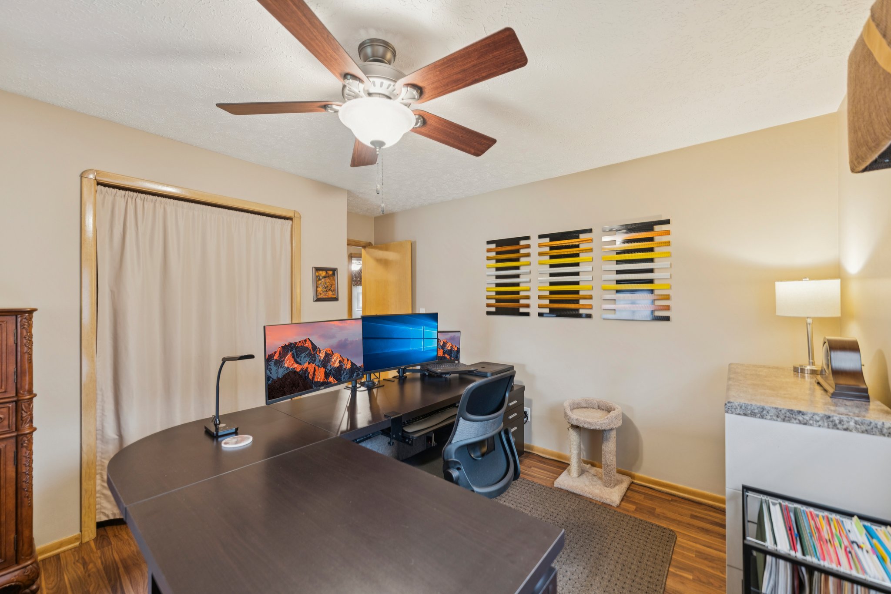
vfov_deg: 81.2
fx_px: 346
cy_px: 297
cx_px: 446
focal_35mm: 14
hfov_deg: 104.3
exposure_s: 1/13
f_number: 2.8
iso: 200
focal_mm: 14
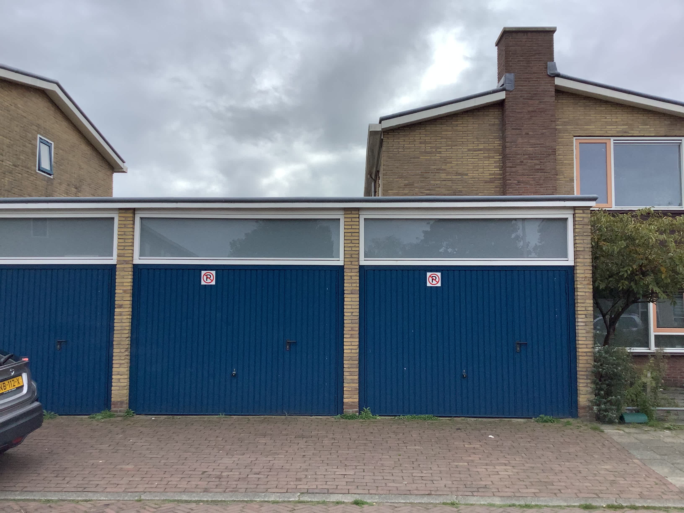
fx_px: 613
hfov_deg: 58.4
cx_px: 342
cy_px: 256
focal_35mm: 31
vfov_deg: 45.4
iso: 25
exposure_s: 1/754
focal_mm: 3.3
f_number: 2.4
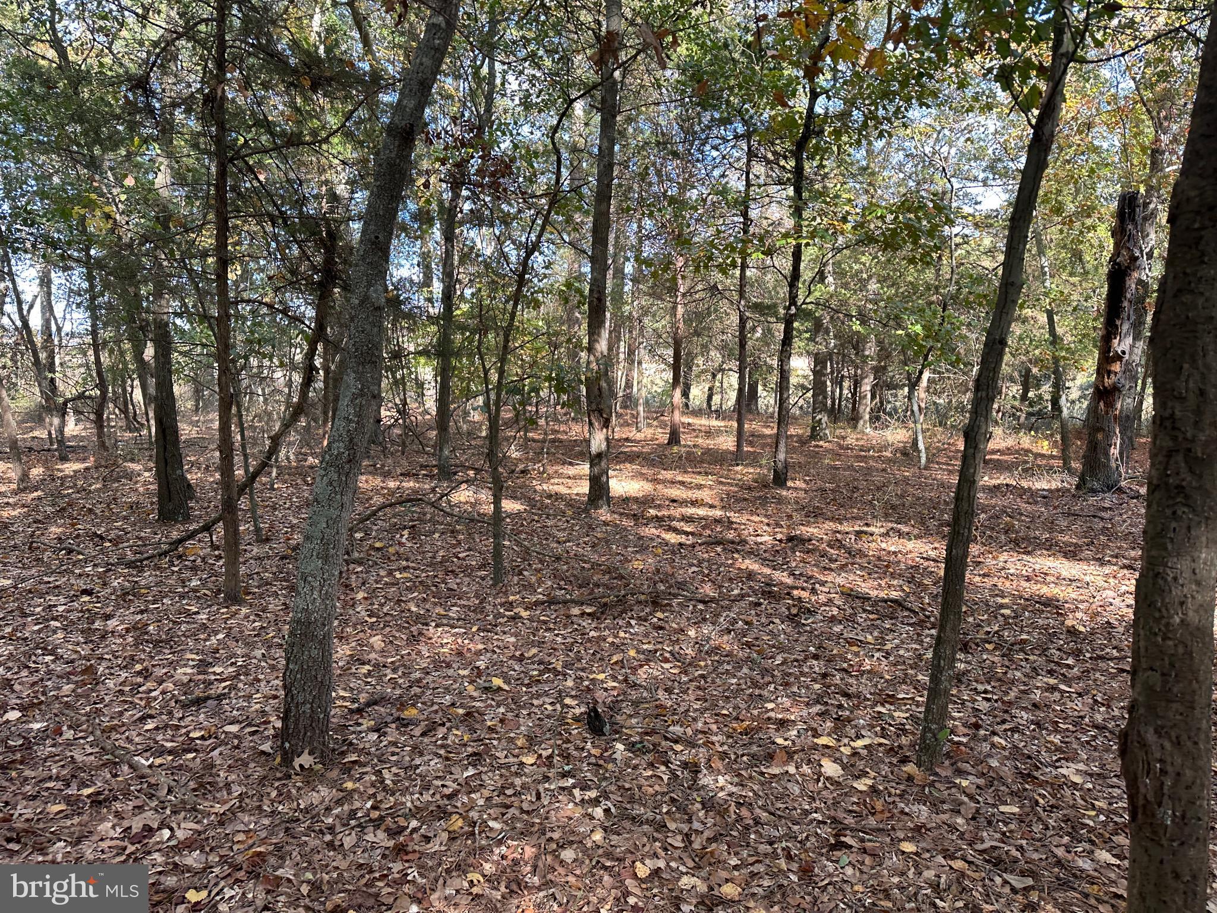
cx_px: 608
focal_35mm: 24
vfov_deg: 56.8
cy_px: 456
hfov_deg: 71.6
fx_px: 844
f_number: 1.78
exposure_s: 1/128
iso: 64
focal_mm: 6.86
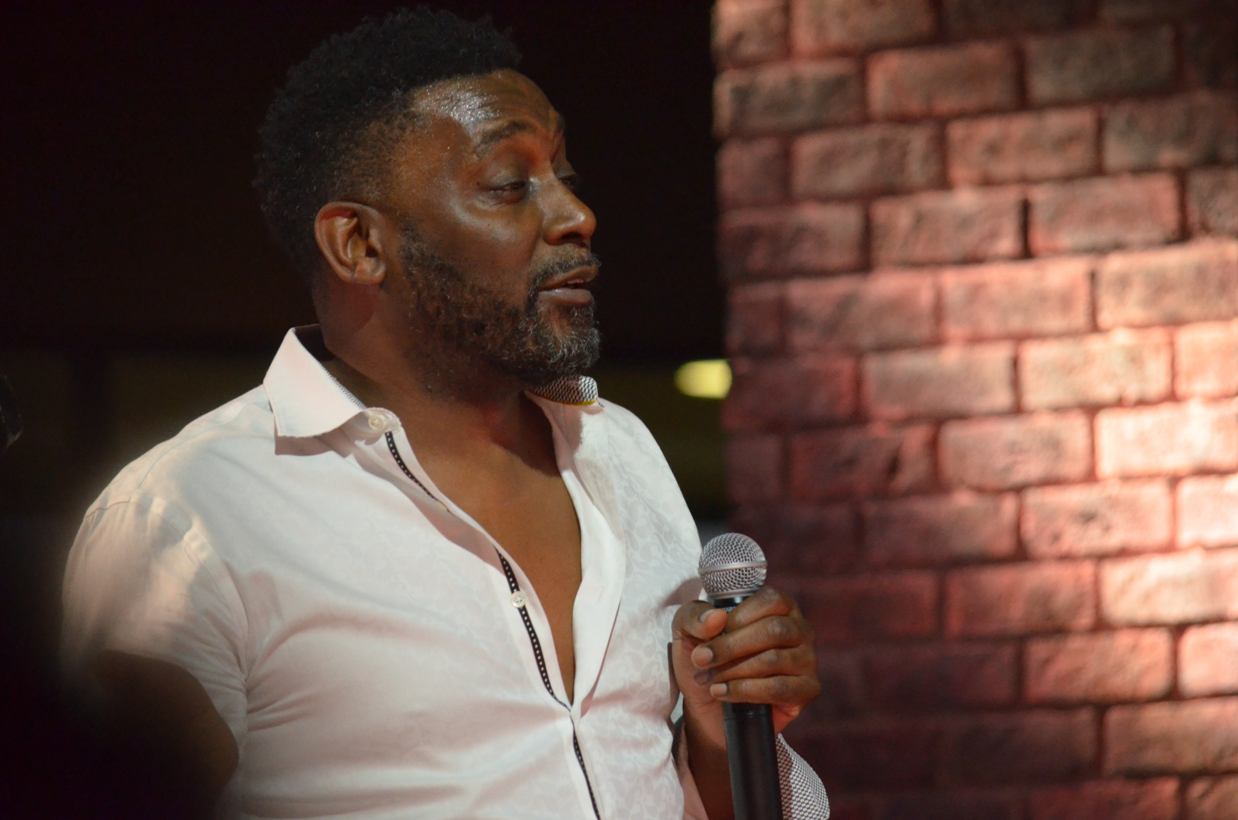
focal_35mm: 315
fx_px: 10810
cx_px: 619
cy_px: 410
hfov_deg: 6.6
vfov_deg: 4.3
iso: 3200
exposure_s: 1/200
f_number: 5.3
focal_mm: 210
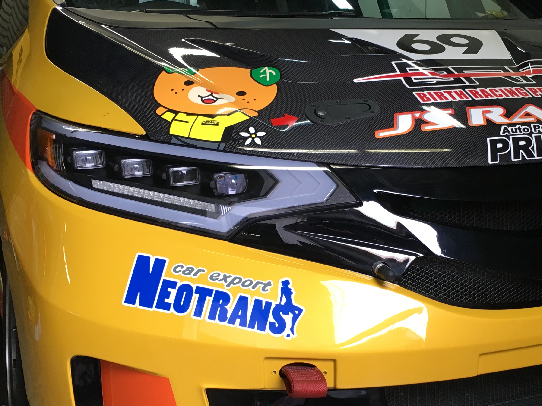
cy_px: 230
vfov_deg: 29.1
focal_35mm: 50
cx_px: 343
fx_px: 783
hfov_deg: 37.9
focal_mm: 4.15
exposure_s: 1/30
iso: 32
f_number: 2.2
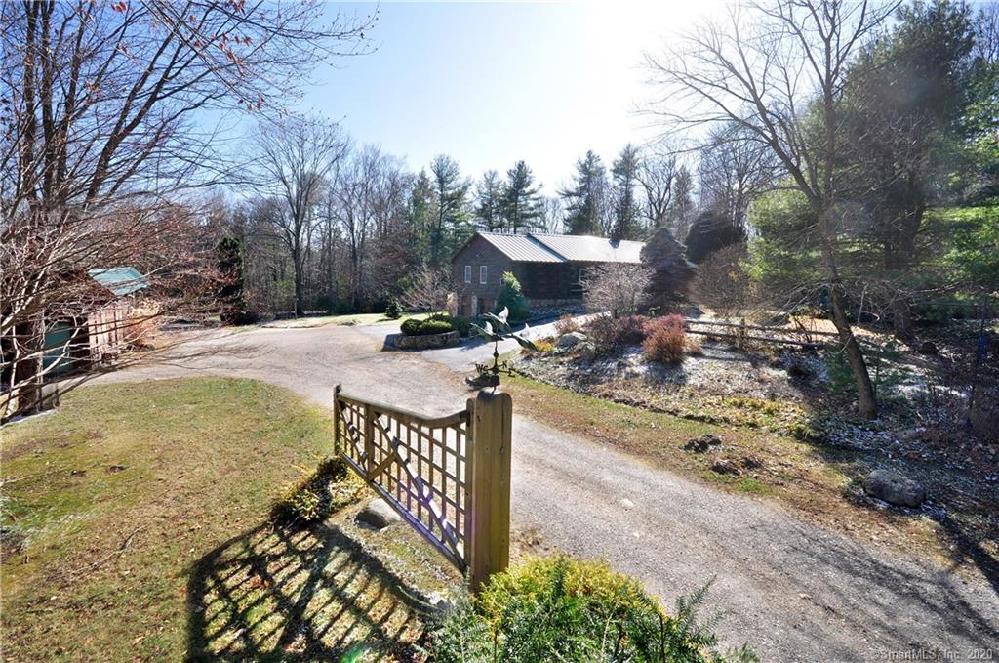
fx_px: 416
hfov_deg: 100.5
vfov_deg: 77.1
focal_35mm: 15
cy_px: 332
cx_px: 500
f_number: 8
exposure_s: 1/250
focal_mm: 10
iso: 400
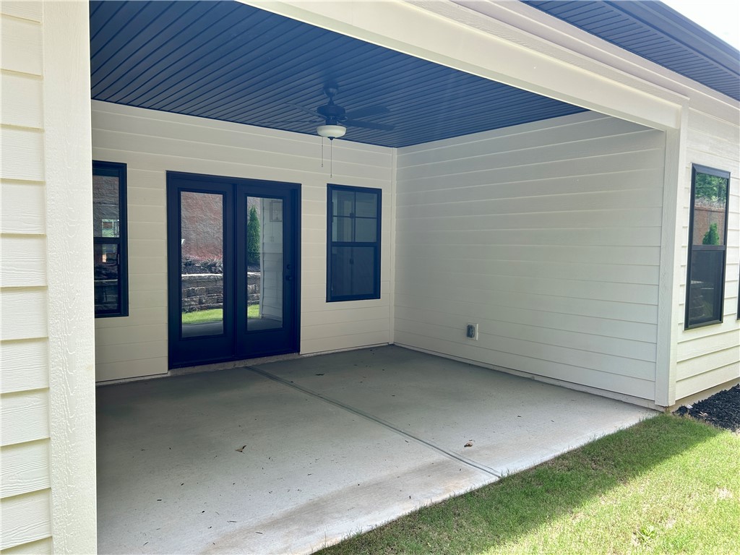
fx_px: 556
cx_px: 370
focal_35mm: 26
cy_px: 278
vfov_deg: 53.1
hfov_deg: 67.3
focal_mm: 5.7
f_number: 1.5
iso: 50
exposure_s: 1/617
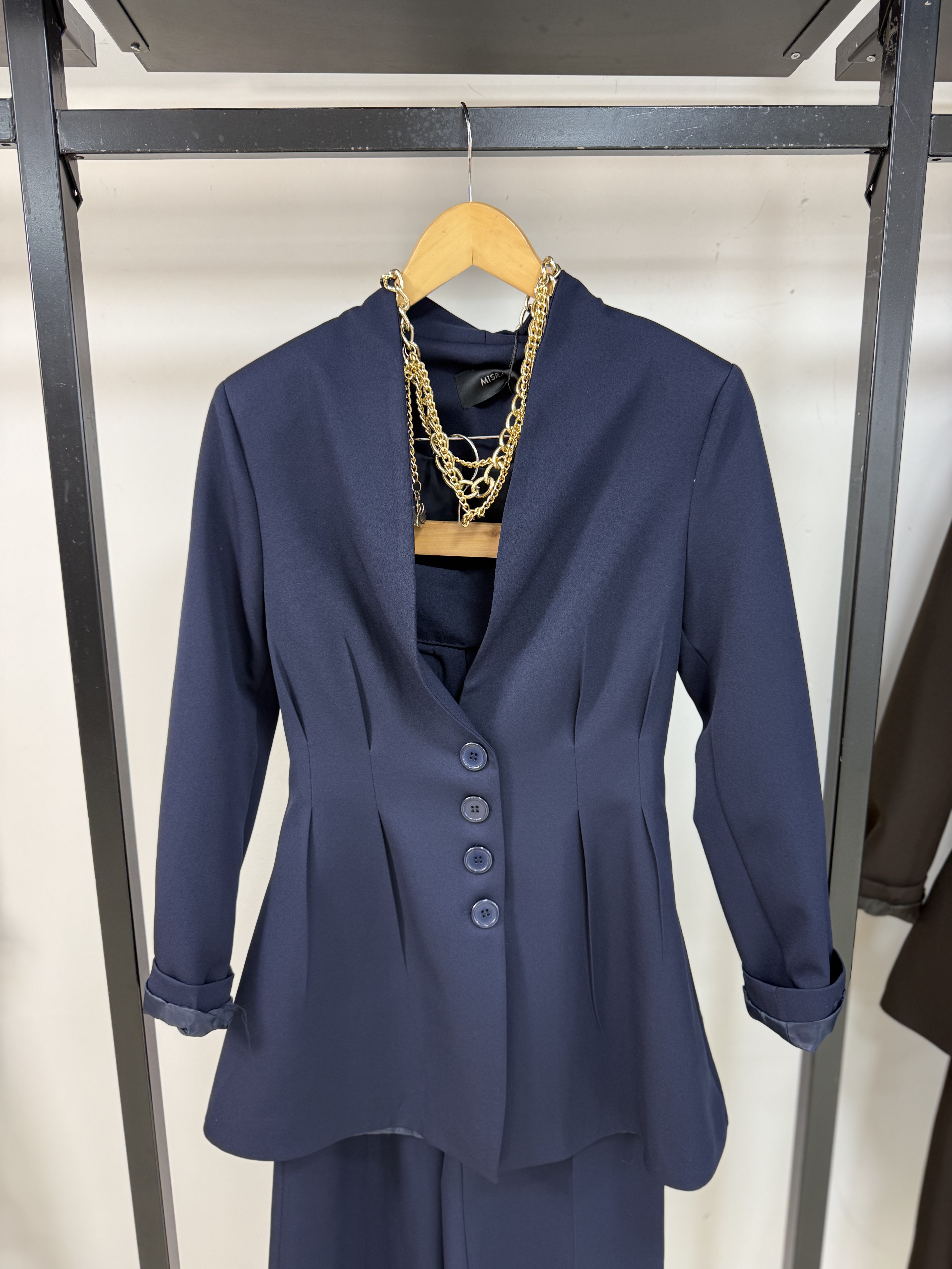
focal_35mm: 24
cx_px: 476
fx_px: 880
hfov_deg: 56.8
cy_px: 634
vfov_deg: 71.6
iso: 100
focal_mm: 6.76
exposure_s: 1/100
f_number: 1.78
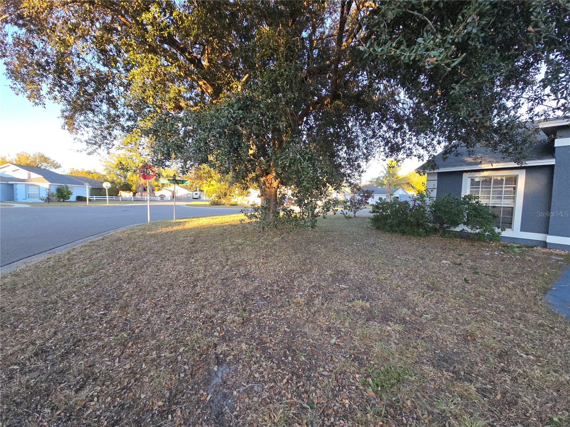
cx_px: 285
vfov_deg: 89.9
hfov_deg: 106.2
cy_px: 214
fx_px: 214
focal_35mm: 13
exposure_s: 1/359
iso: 125
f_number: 2.2
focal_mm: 2.2
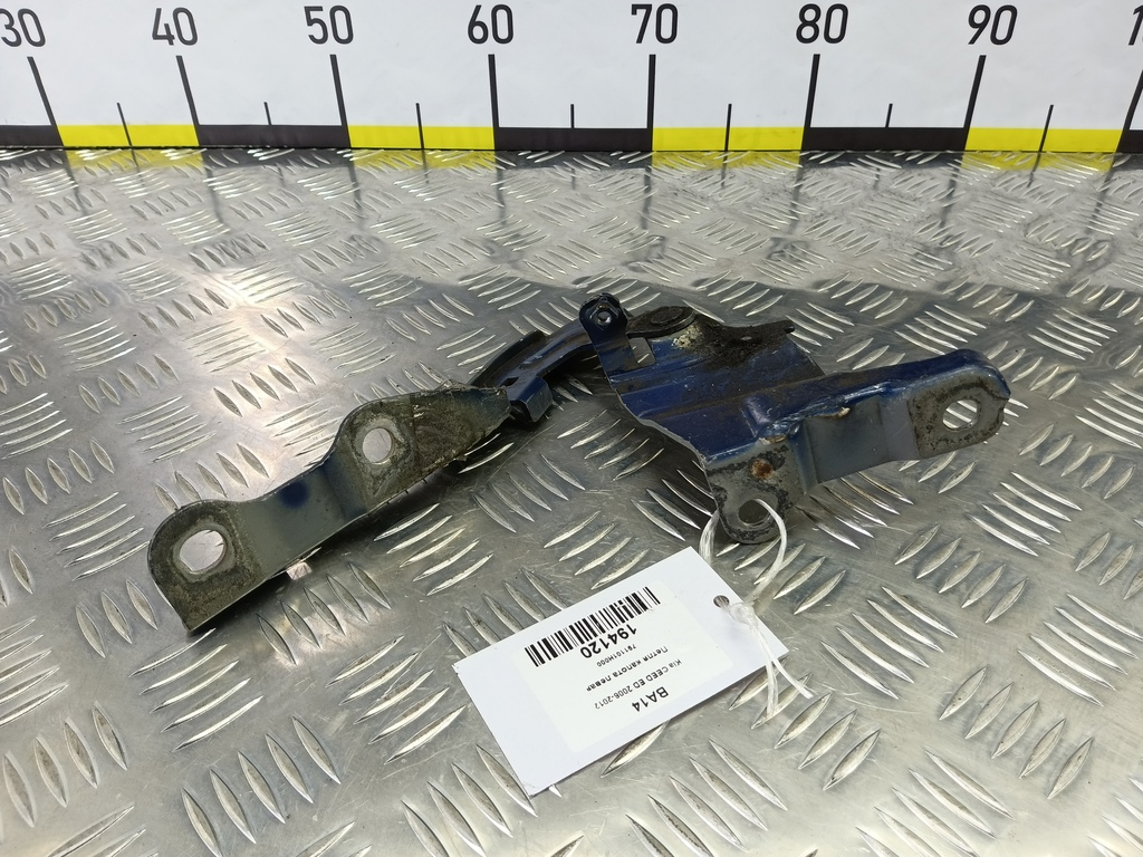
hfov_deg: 73.9
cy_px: 428
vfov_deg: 58.9
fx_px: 759
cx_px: 572
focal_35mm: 23
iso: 119
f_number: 1.6
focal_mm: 4.11
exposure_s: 1/50
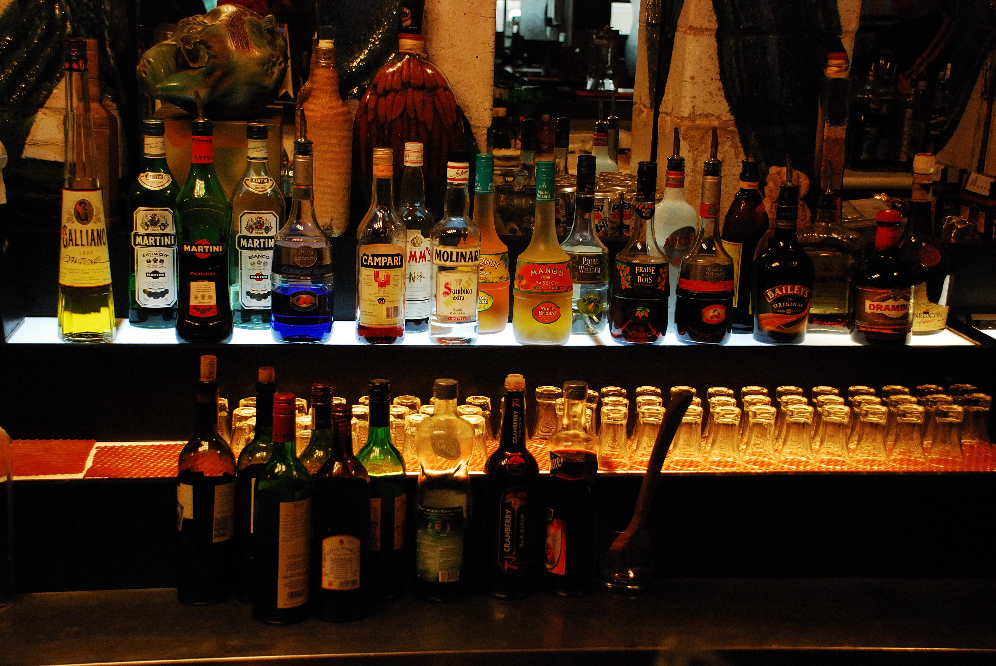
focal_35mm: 52
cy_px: 333
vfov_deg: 25.8
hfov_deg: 37.8
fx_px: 1454
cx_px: 498
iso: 640
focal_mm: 35
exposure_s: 1/45
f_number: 4.5
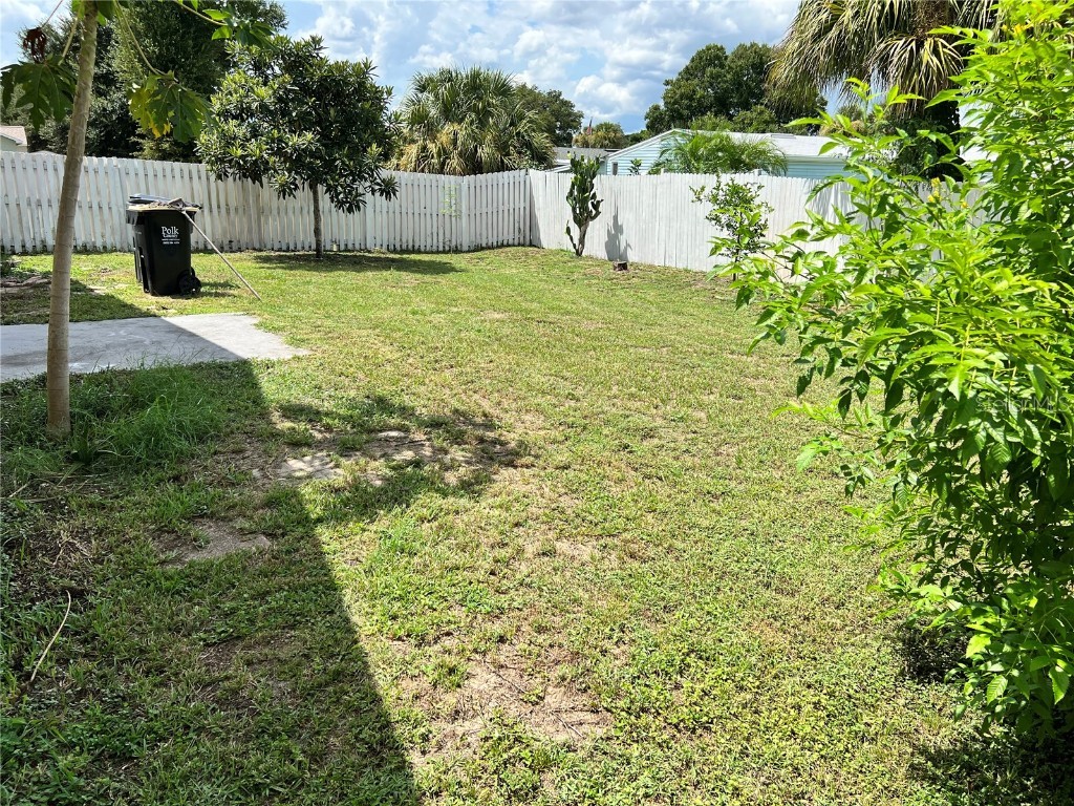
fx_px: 807
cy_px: 403
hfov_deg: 67.3
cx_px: 537
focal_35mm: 26
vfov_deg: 53.1
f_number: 1.5
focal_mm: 5.7
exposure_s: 1/3356
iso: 50
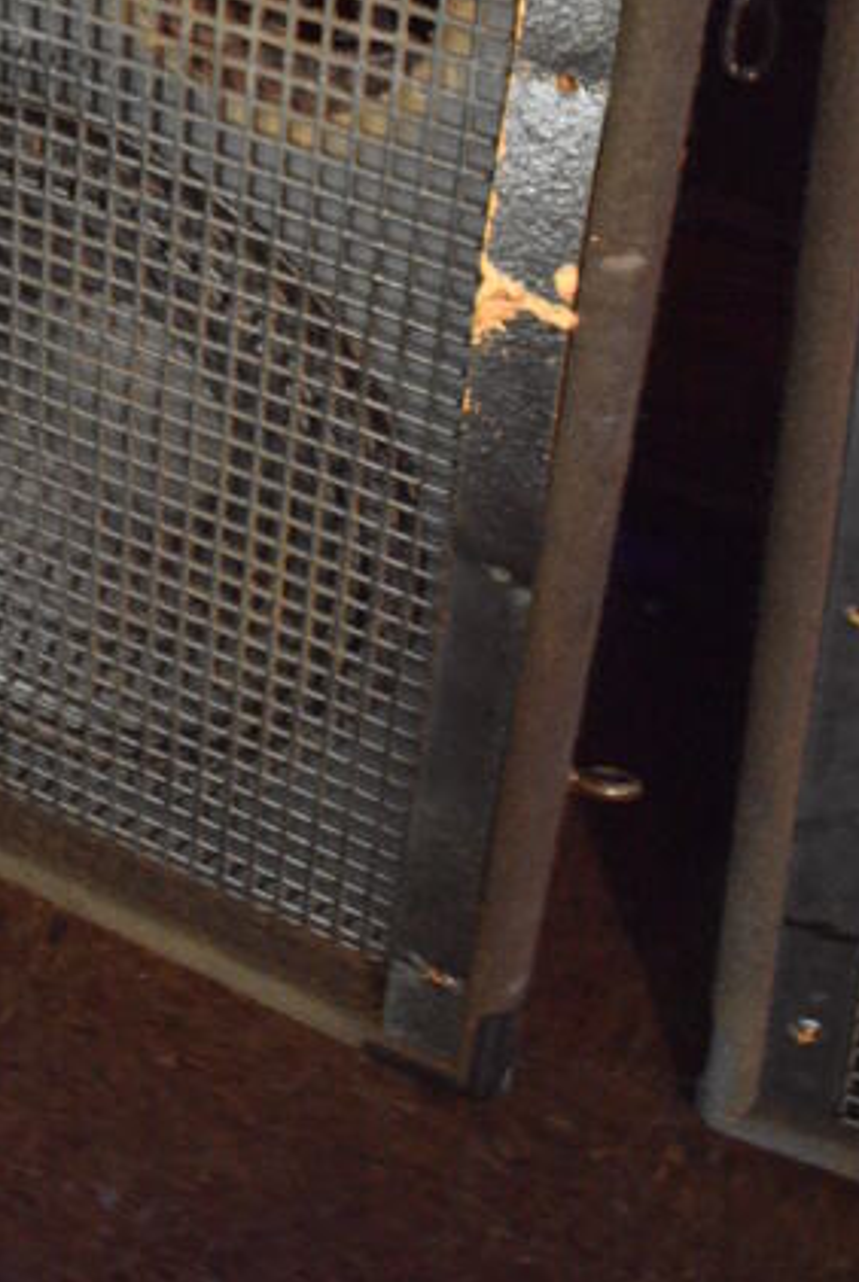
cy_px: -47
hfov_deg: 20.8
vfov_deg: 28.7
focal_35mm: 65
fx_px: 2319
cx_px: 192
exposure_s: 1/6
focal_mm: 20
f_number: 3.5
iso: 3200
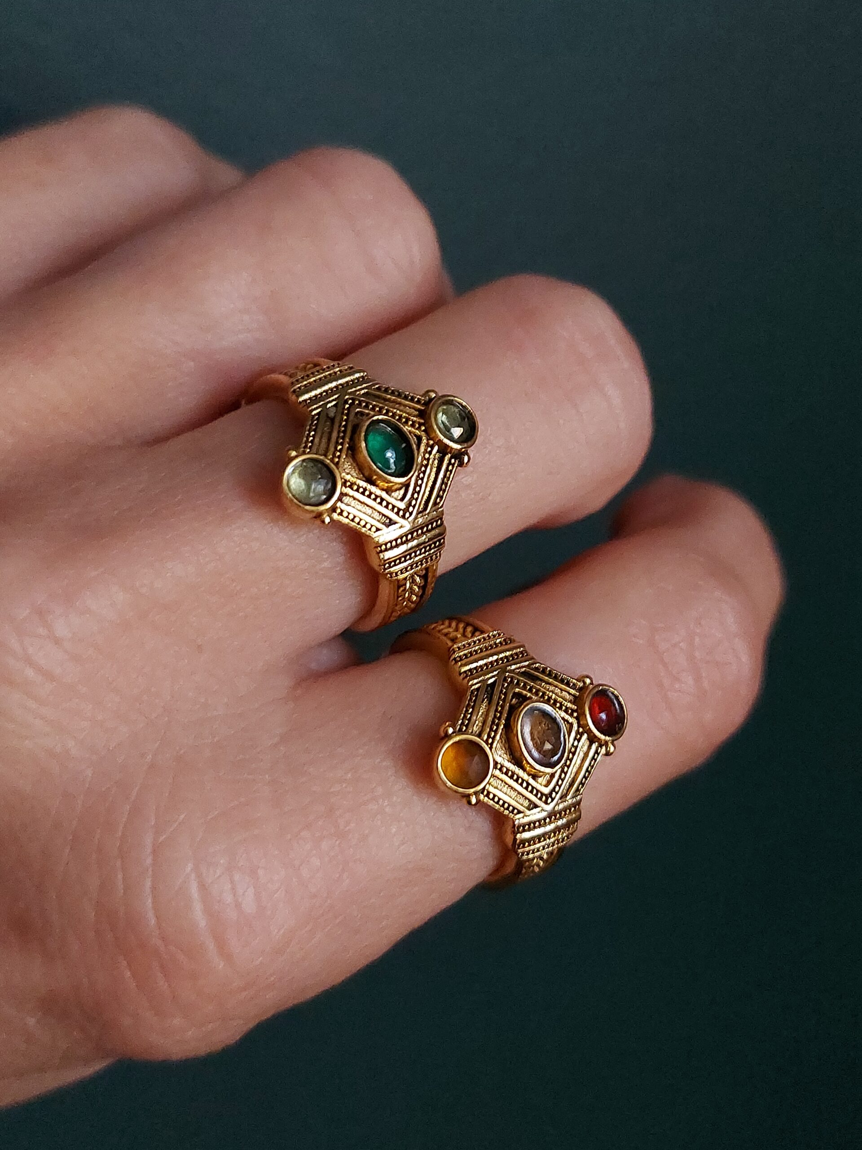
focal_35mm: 24
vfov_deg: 71.6
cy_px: 575
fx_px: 797
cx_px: 431
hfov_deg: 56.8
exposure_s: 1/20
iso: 800
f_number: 1.8
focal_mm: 5.23
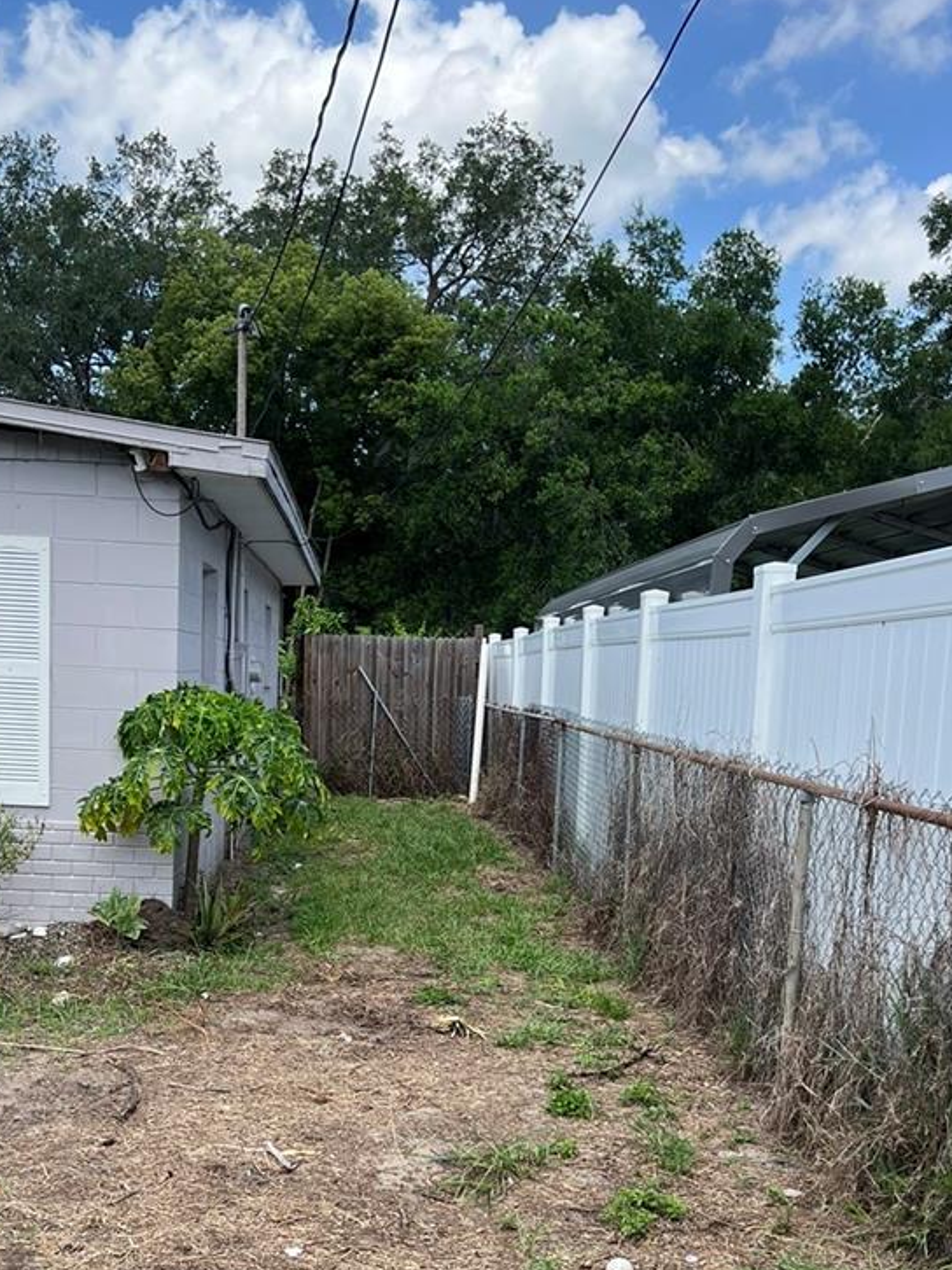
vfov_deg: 42.9
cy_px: 901
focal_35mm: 43
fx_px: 1578
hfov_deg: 33.5
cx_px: 427
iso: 50
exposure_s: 1/1575
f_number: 1.5
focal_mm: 5.7
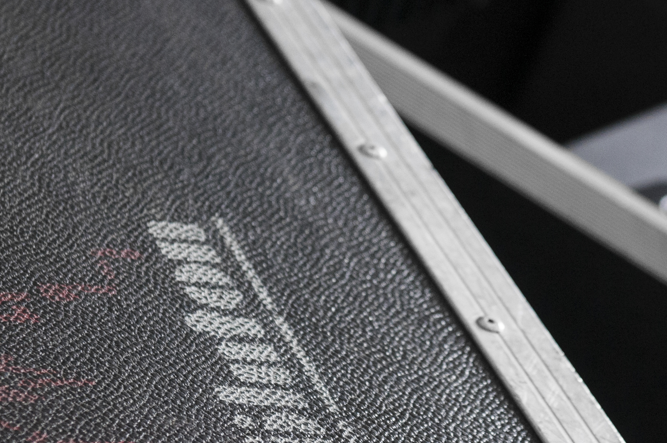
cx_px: 478
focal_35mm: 201
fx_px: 3719
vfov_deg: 6.8
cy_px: 209
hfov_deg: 10.2
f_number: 3.5
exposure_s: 1/80
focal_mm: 56
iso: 400
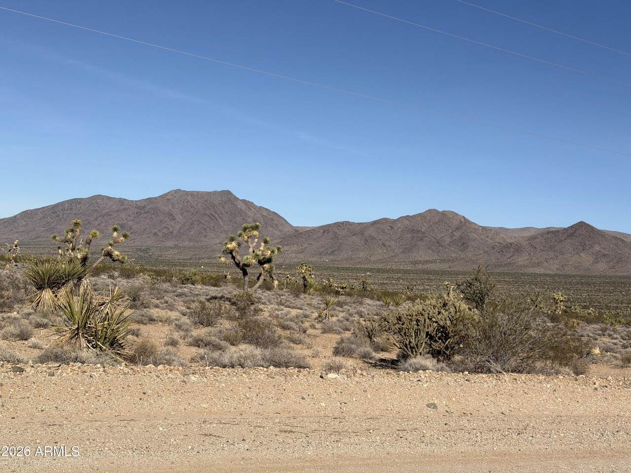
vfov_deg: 30.3
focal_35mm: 48
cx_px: 316
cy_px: 236
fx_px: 875
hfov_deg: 39.7
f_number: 1.78
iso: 80
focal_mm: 6.76
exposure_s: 1/11364
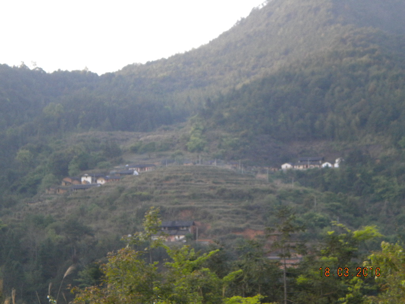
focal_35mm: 96
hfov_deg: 20.4
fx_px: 1123
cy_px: 152
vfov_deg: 15.4
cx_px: 202
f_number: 5.7
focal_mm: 17.3
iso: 378
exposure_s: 1/130
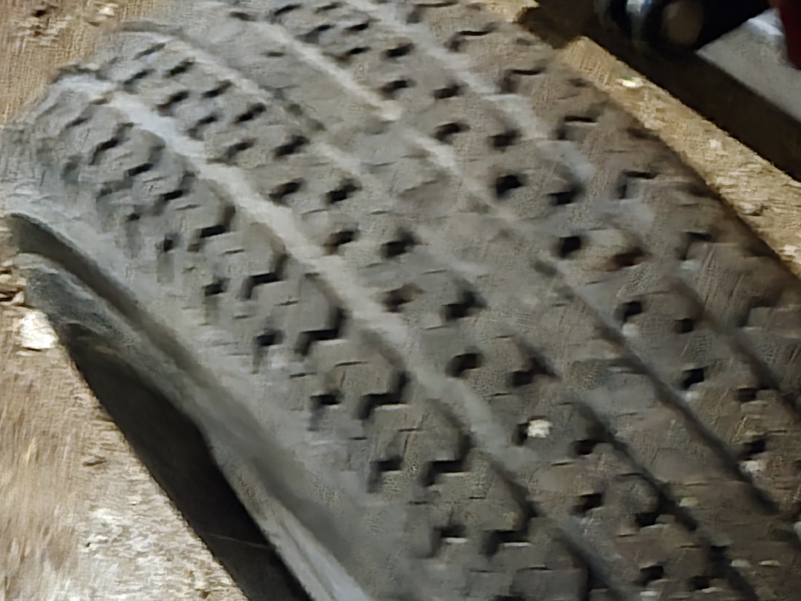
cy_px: 545
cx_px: 898
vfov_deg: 17.3
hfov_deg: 21.9
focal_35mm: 84
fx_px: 1944
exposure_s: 1/24
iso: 2000
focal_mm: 5.4
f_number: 1.8
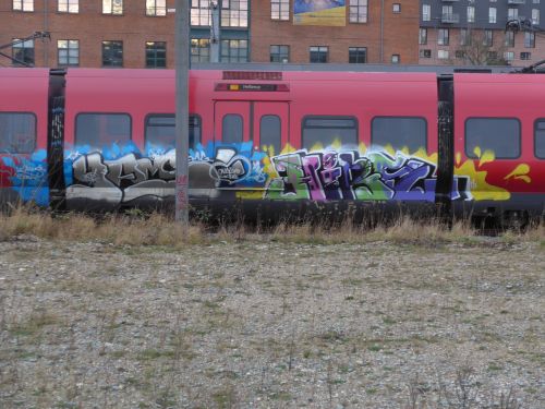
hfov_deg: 26.0
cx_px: 272
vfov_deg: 19.6
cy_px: 204
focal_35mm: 75
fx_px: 1181
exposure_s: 1/80
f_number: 4.4
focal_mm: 16
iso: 125
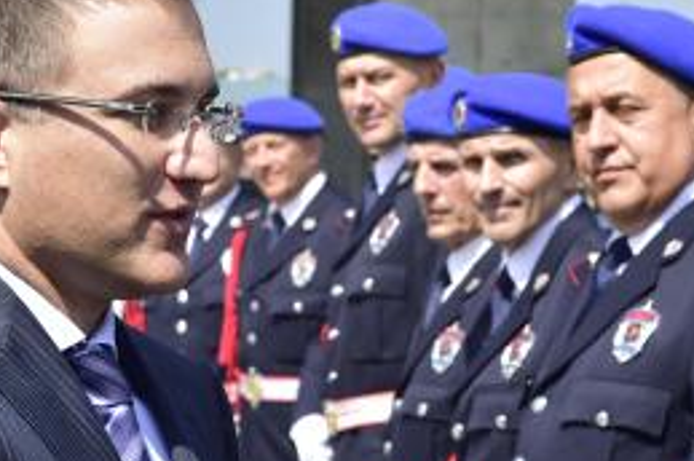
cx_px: 447
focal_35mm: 173
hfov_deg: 11.9
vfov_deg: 7.9
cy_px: 293
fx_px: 3331
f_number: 13
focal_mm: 70
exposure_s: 1/400
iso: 400
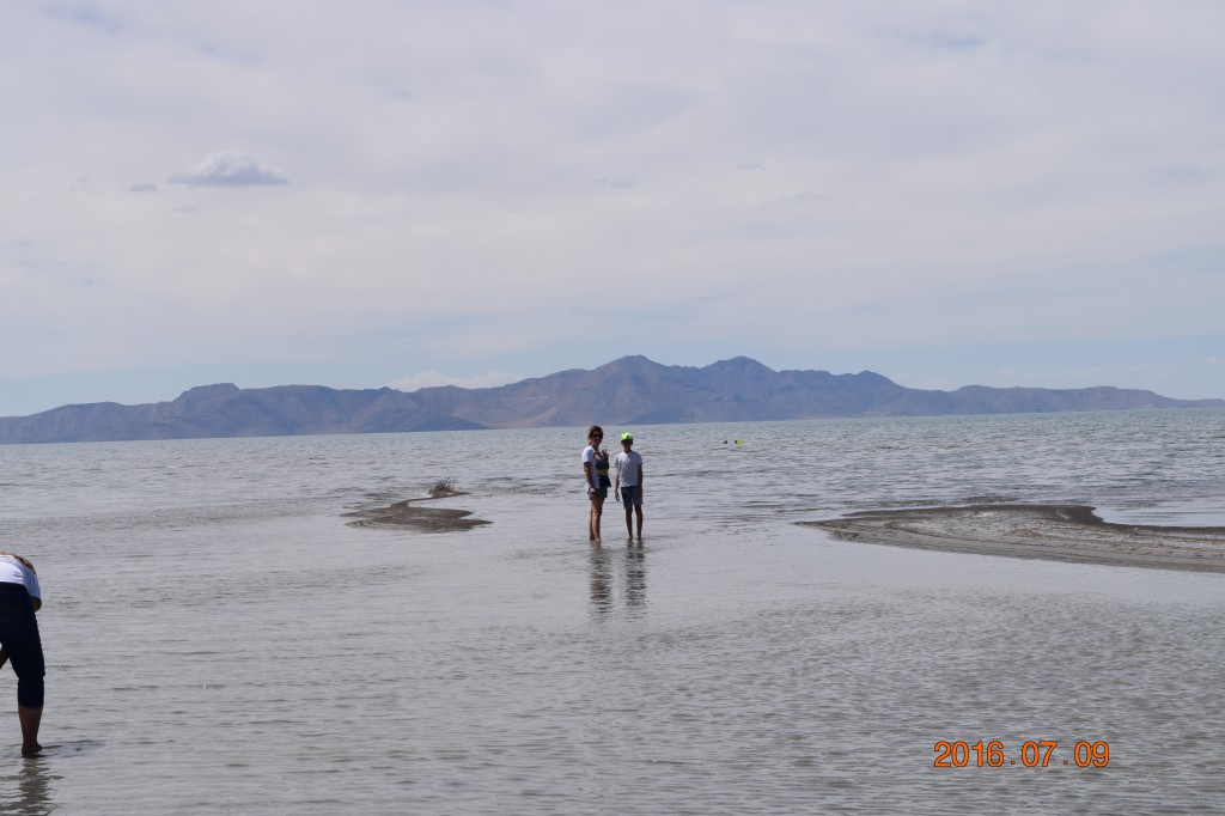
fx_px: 2806
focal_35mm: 82
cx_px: 612
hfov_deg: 24.6
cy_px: 408
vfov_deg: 16.5
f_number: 13
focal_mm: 55
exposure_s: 1/500
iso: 200
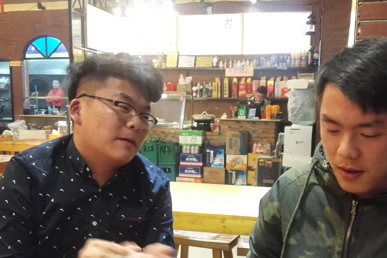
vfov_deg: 31.5
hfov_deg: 46.4
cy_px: 184
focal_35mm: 42
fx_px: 451
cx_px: 202
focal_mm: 3.8
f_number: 2
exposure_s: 1/20
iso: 500
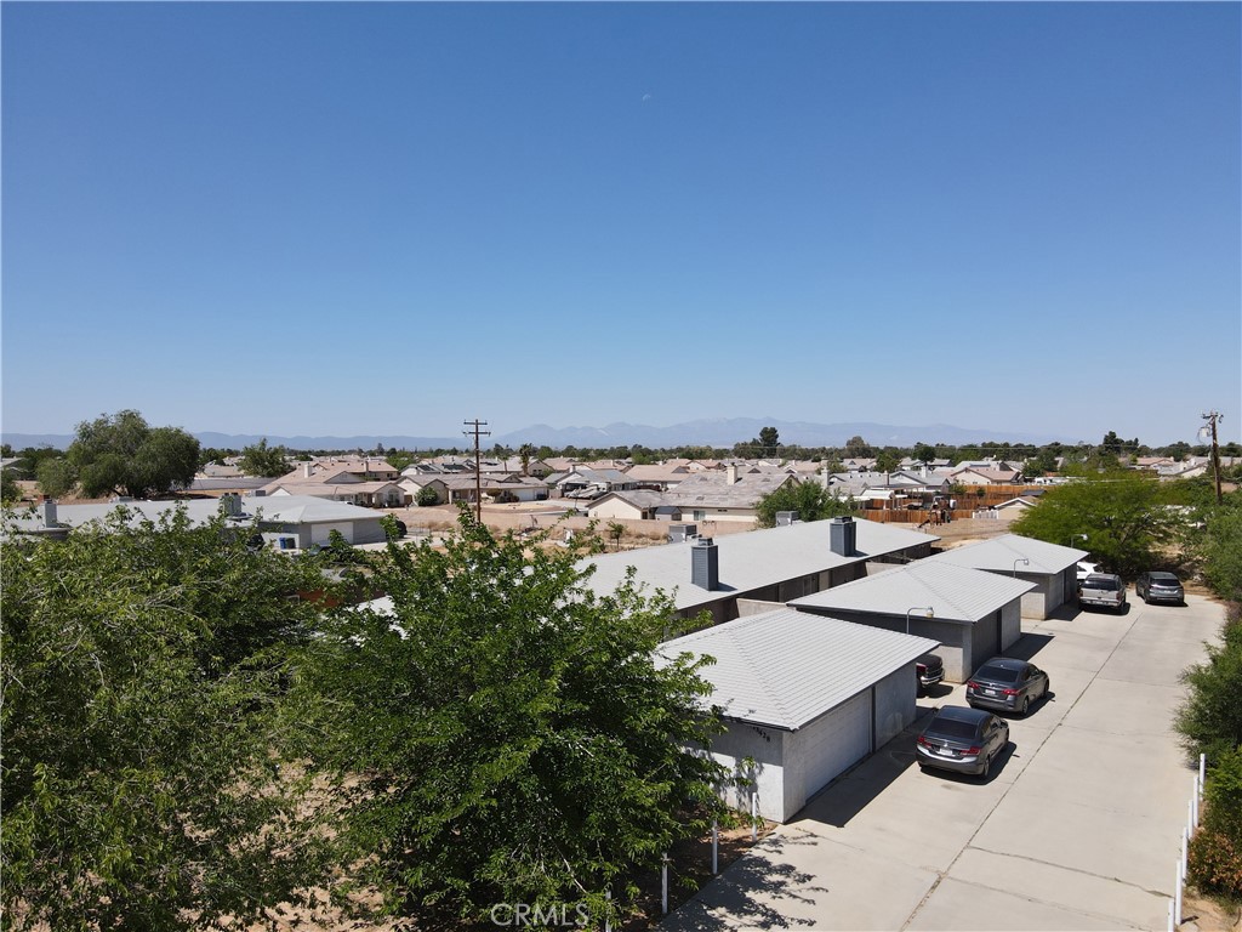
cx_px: 621
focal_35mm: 24
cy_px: 466
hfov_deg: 71.6
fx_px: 861
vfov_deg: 56.8
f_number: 2.8
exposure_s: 1/1000
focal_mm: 4.5
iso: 100
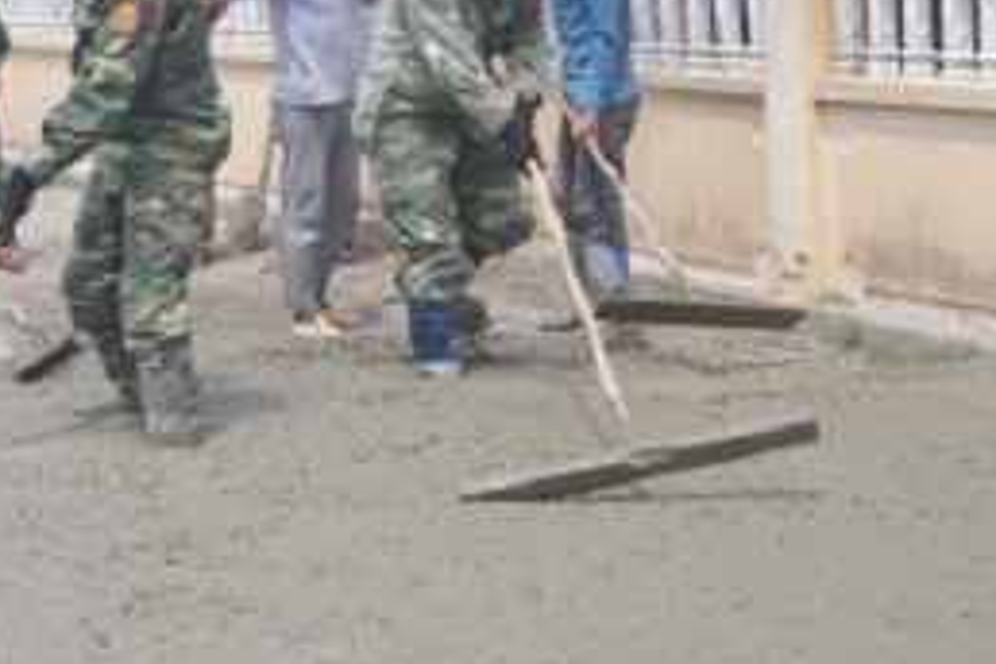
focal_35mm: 104
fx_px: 2877
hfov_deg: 19.2
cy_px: -44
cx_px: 73
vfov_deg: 12.9
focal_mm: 28
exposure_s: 1/160
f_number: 7.1
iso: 100
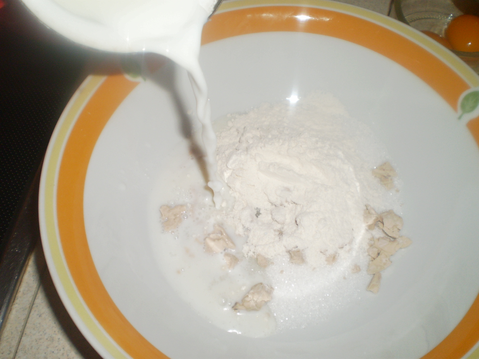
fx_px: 498
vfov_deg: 39.7
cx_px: 240
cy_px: 180
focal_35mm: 36
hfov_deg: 51.4
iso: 125
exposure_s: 1/30
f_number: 3.1
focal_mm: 6.3
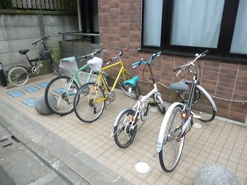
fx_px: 178
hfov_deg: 69.4
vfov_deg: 54.9
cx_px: 124
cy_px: 92
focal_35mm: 25
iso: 1600
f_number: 9
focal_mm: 4.5
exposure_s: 1/200
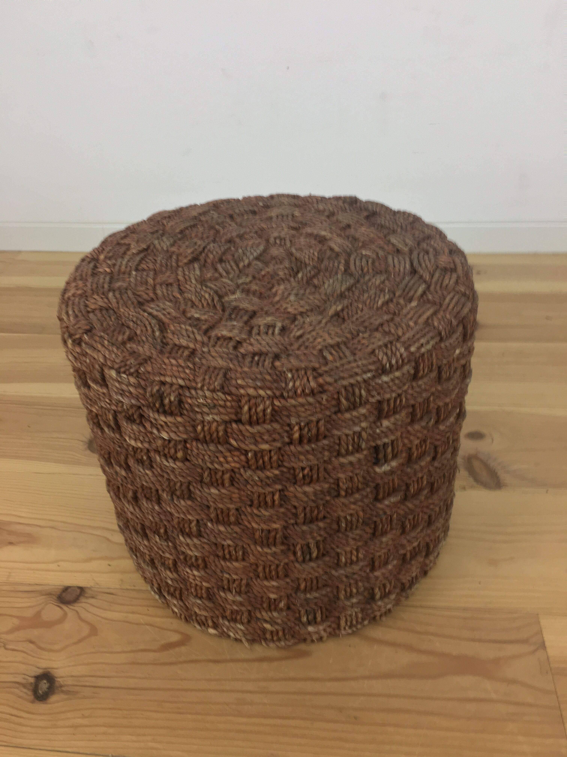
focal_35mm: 29
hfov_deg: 48.2
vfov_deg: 61.7
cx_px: 284
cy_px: 378
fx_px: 633
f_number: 2.2
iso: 32
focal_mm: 4.15
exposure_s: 1/33
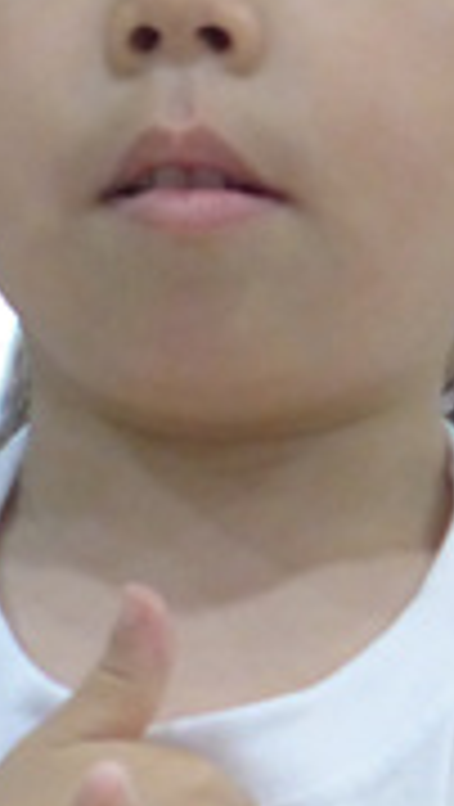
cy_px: -126
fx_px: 6235
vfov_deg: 7.3
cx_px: 225
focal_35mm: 292
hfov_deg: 4.2
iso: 1000
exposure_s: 1/400
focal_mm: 14.7
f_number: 2.2
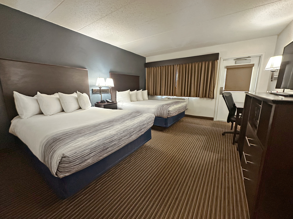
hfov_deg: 102.1
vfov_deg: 85.7
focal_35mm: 14
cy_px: 110
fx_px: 119
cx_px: 146
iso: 800
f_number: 2.2
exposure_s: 1/60
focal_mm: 2.22
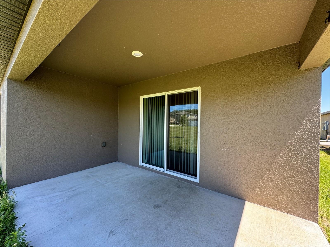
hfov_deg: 102.1
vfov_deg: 85.7
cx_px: 165
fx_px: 133
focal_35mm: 14
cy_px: 124
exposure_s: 1/132
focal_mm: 2.22
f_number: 2.2
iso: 40
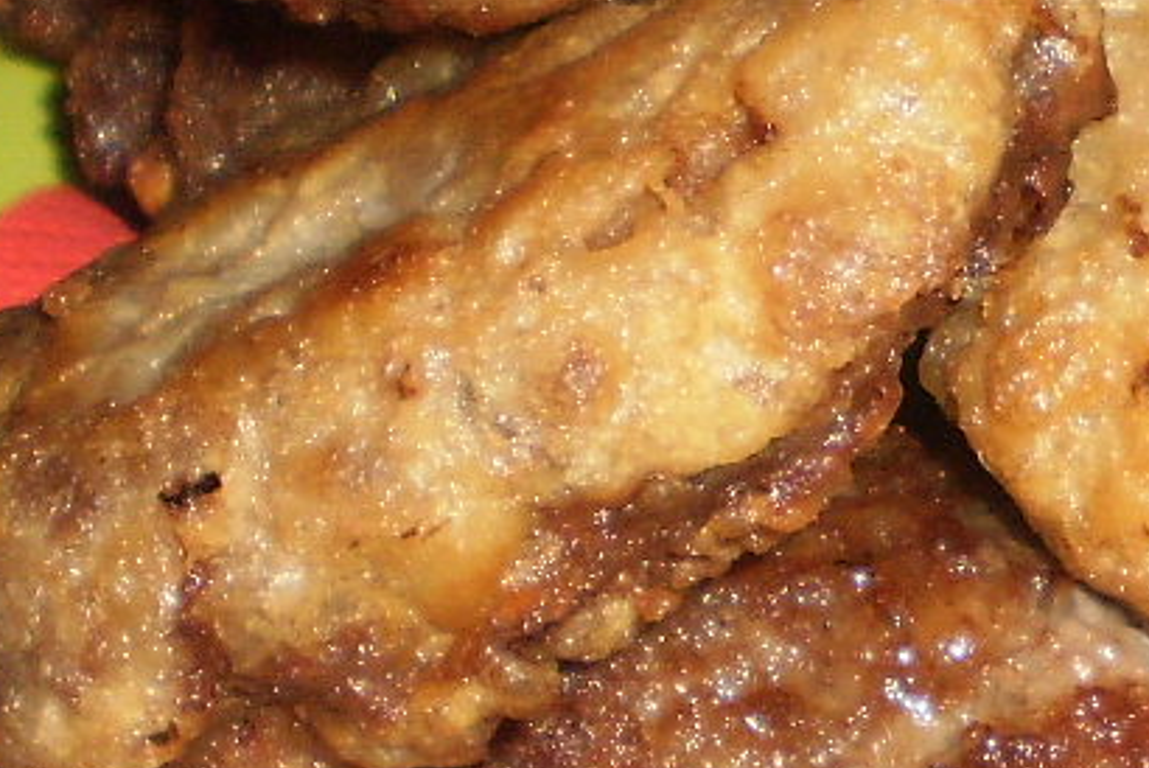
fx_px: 4663
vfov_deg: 9.4
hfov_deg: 13.6
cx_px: 1438
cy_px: 247
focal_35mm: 146
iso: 125
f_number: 3.1
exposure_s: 1/30
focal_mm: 6.3
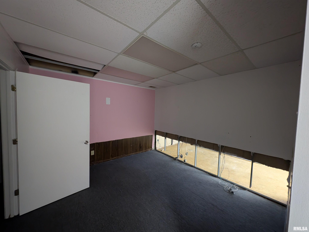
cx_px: 154
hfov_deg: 110.5
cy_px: 116
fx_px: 107
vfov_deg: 94.6
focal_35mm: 12
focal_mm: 2.23
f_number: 1.95
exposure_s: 1/24
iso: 1099
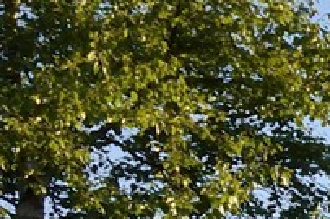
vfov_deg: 7.0
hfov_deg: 7.8
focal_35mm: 189
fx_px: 1731
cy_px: 427
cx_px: 1268
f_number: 11
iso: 400
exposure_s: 1/250
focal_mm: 24
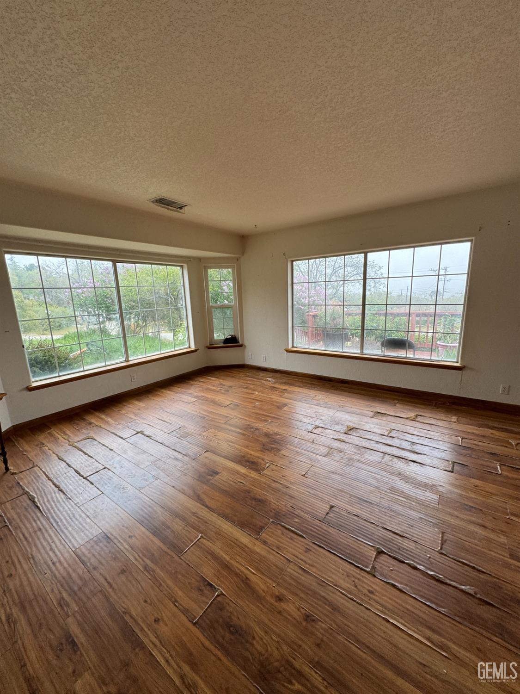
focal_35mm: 14
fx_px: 280
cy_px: 347
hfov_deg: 85.7
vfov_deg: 102.1
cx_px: 260
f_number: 2.2
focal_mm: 2.22
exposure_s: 1/99
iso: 80
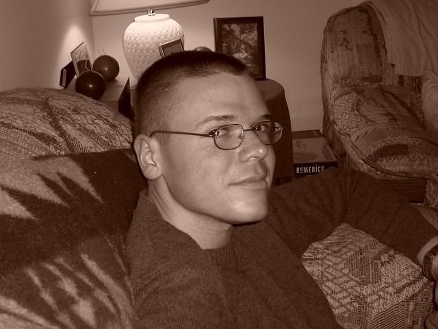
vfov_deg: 25.7
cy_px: 164
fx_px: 721
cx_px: 219
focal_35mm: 57
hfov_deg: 33.8
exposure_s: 1/60
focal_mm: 8.6
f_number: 3.4
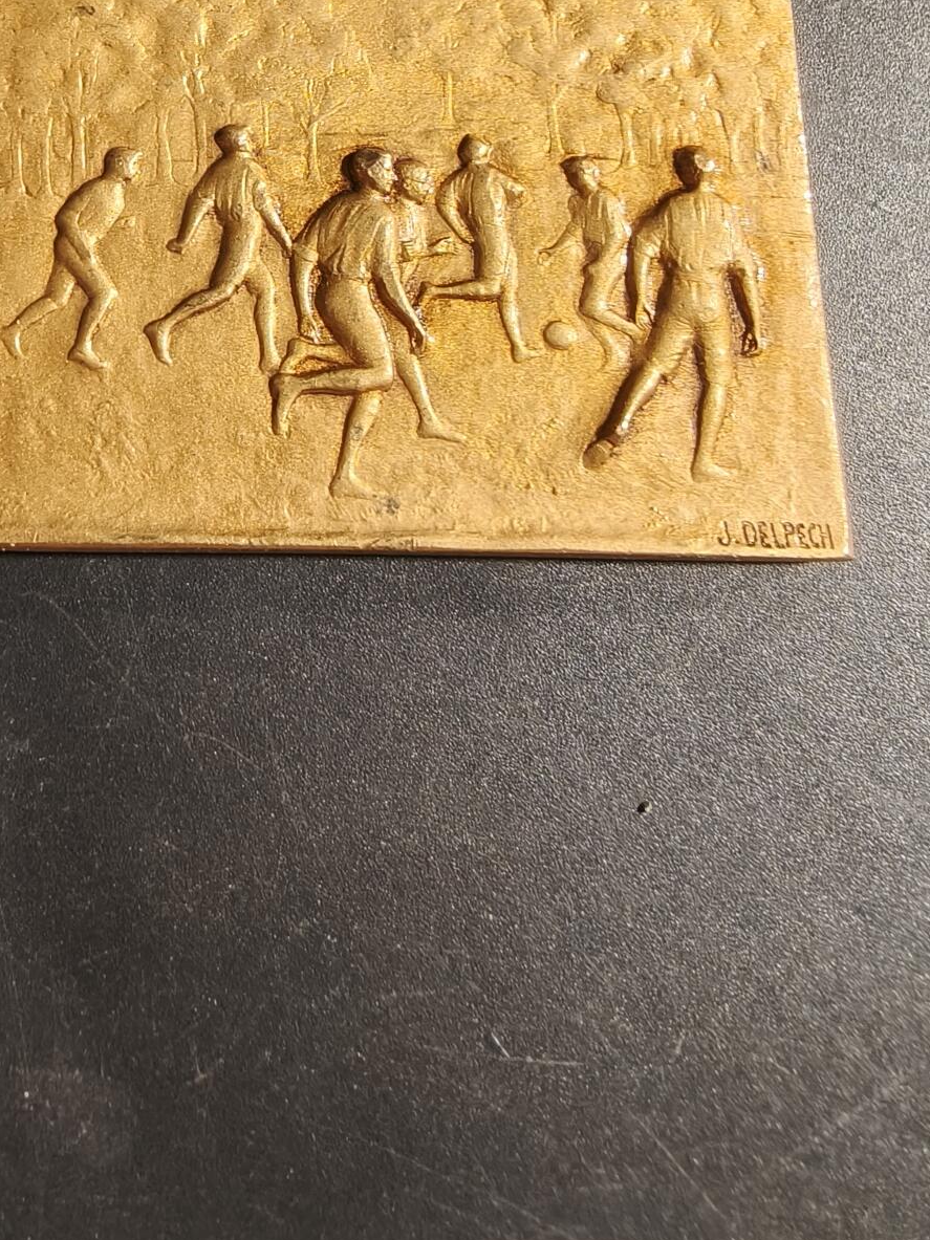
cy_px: 420
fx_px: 1254
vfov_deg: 51.7
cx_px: 337
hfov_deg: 40.3
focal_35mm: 35
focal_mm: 2.32
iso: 200
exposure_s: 1/100
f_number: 2
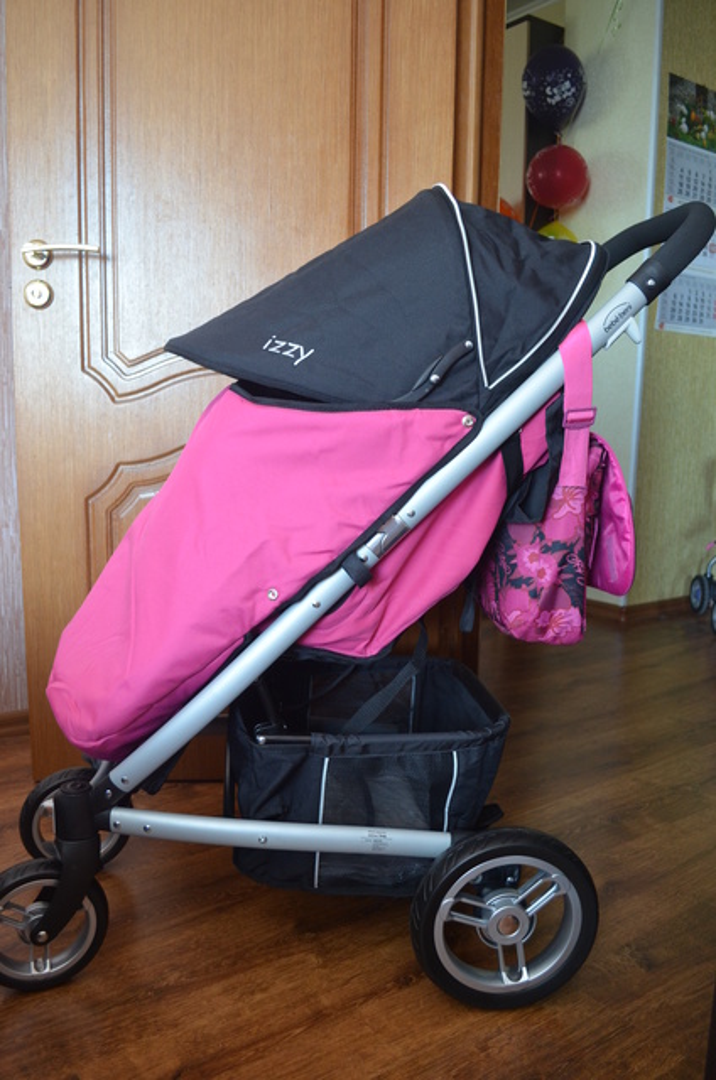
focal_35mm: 30
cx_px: 358
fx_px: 899
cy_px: 540
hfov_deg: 43.4
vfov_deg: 62.0
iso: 800
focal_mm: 20
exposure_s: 1/40
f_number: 3.8
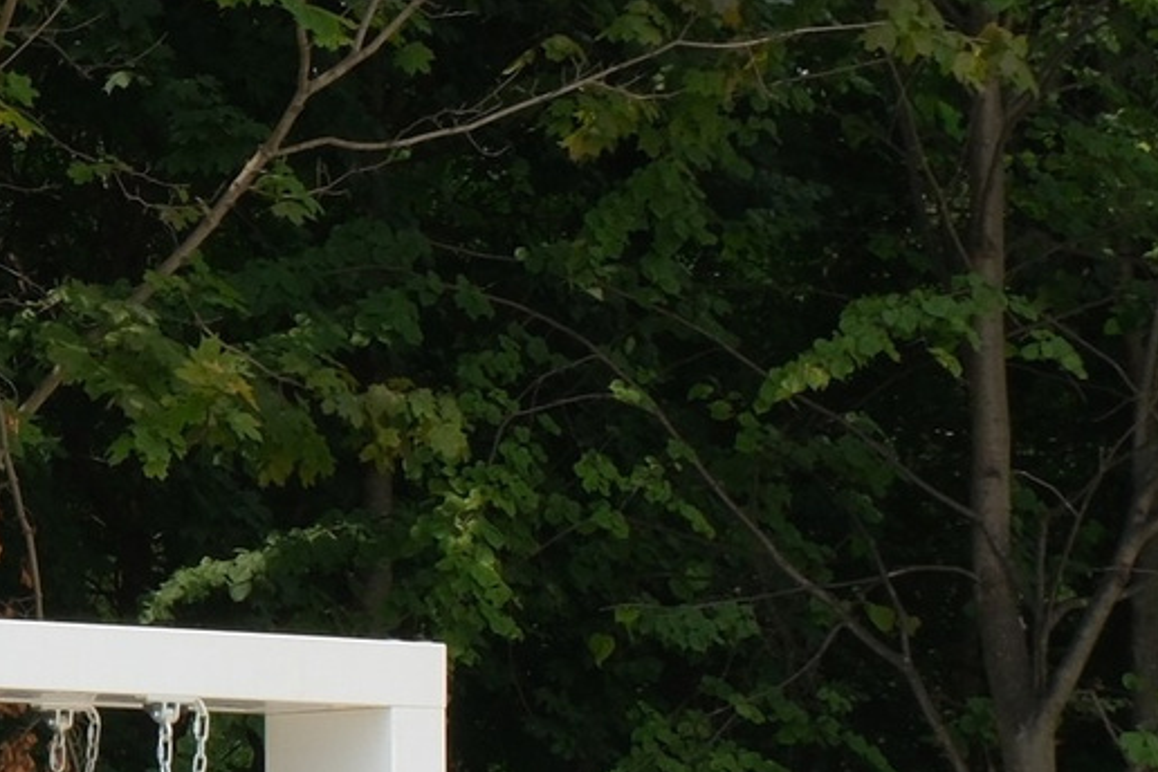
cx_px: -610
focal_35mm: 134
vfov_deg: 10.2
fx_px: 4310
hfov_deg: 14.2
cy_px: 490
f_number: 10
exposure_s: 1/250
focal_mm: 18
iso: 320
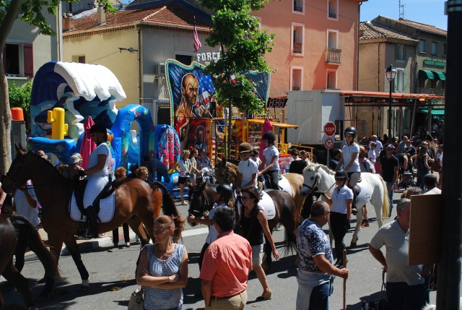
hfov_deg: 49.5
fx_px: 501
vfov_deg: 34.3
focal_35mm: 39
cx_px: 231
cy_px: 155
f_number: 7.1
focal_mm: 26
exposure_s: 1/200
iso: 100
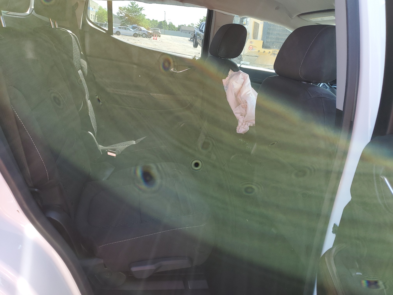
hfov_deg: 67.3
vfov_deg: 53.1
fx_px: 295
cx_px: 196
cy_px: 148
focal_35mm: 26
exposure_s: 1/233
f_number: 1.5
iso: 50
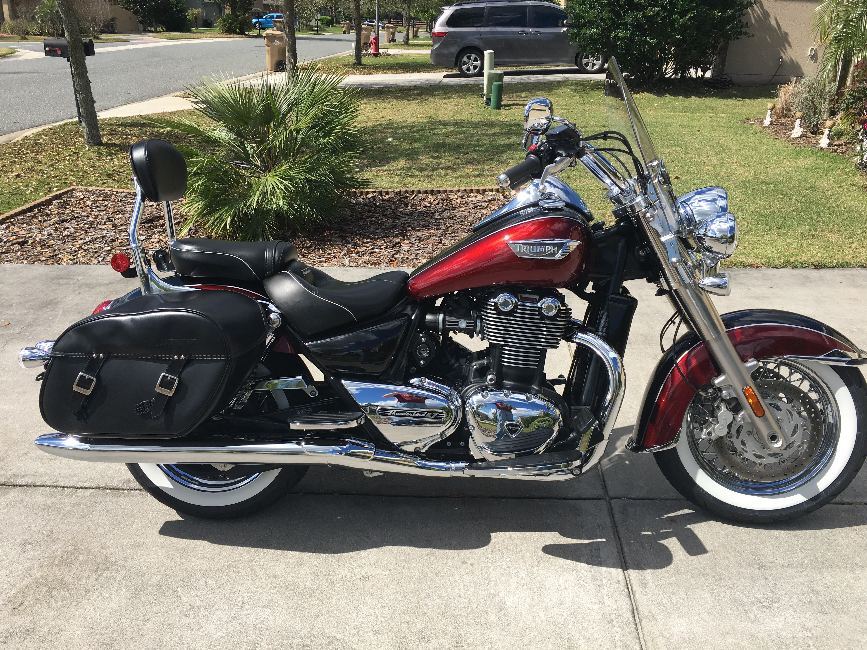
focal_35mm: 29
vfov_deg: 48.2
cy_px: 325
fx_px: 726
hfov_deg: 61.7
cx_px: 434
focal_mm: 4.15
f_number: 2.2
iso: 25
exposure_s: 1/1538
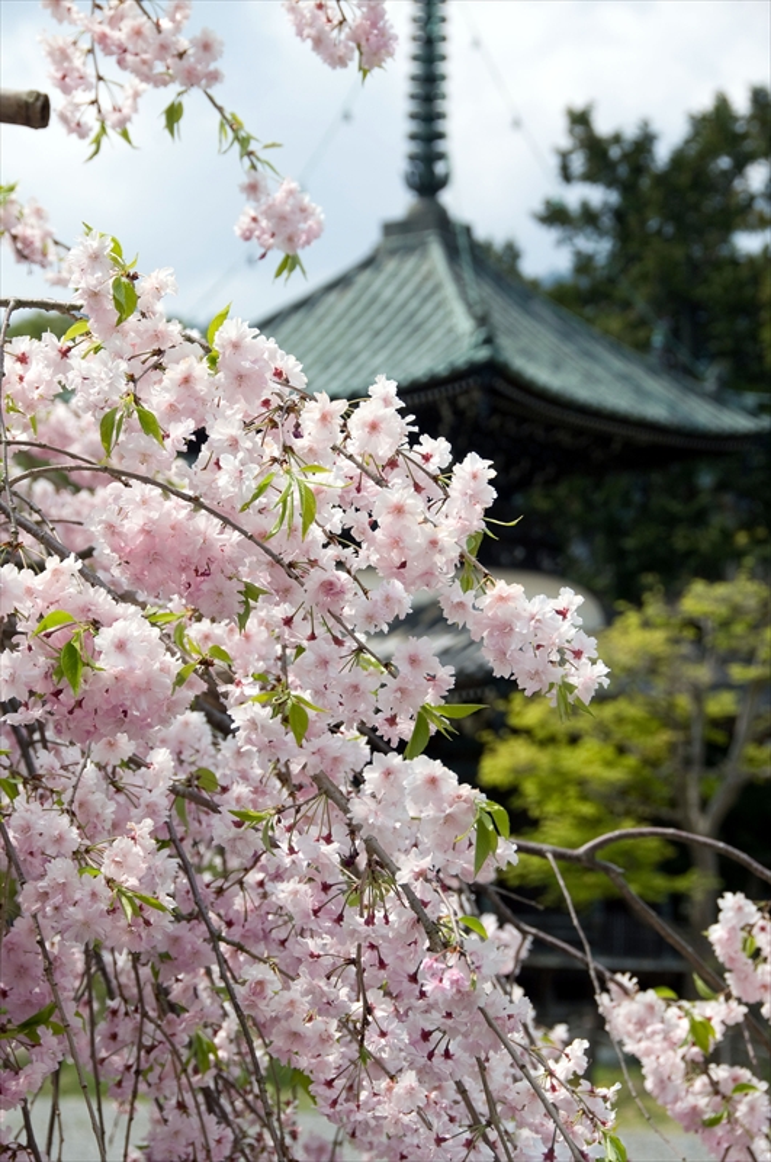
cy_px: 581
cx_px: 386
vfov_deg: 5.1
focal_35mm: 405
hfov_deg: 3.4
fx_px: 13049
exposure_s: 1/400
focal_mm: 270
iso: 200
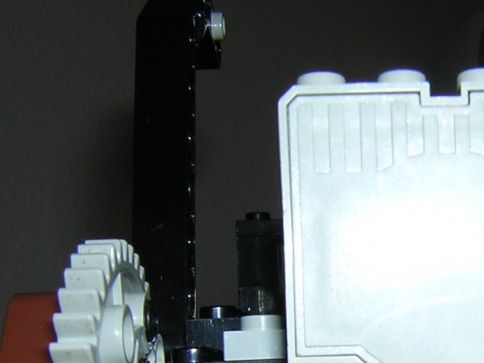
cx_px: 418
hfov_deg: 26.3
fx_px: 1007
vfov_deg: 19.9
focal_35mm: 72
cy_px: 353
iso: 100
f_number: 5.2
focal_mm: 4.7
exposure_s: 1/60.1
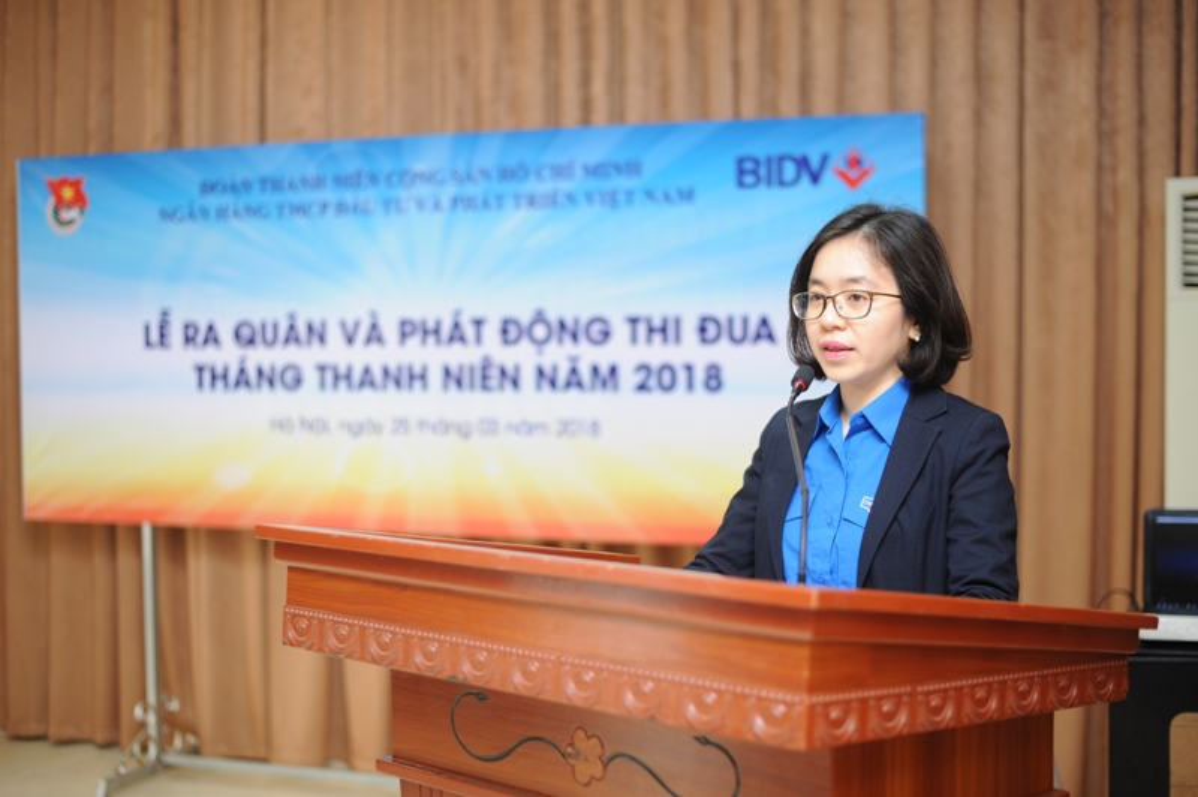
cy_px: 398
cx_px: 599
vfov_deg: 26.9
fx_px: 1662
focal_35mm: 50
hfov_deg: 39.6
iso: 800
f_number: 2
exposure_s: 1/200
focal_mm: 50
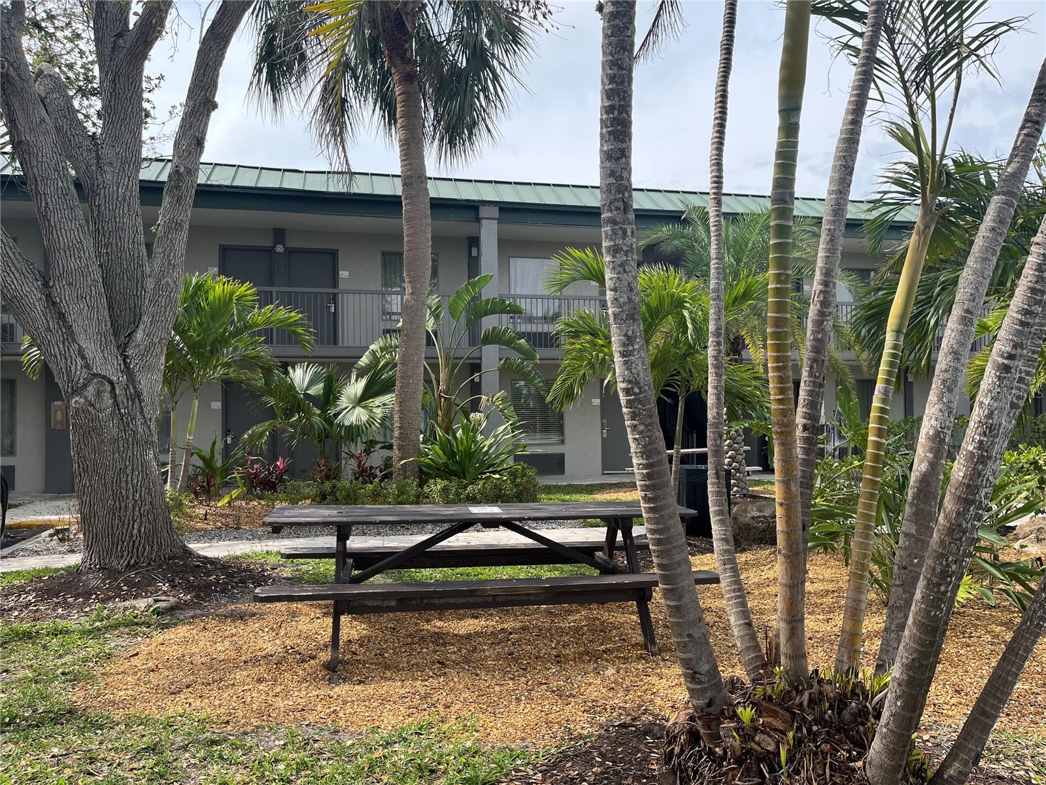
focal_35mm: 26
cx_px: 523
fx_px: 786
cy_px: 392
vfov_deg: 53.1
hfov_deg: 67.3
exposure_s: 1/2179
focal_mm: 5.1
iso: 50
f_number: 1.6
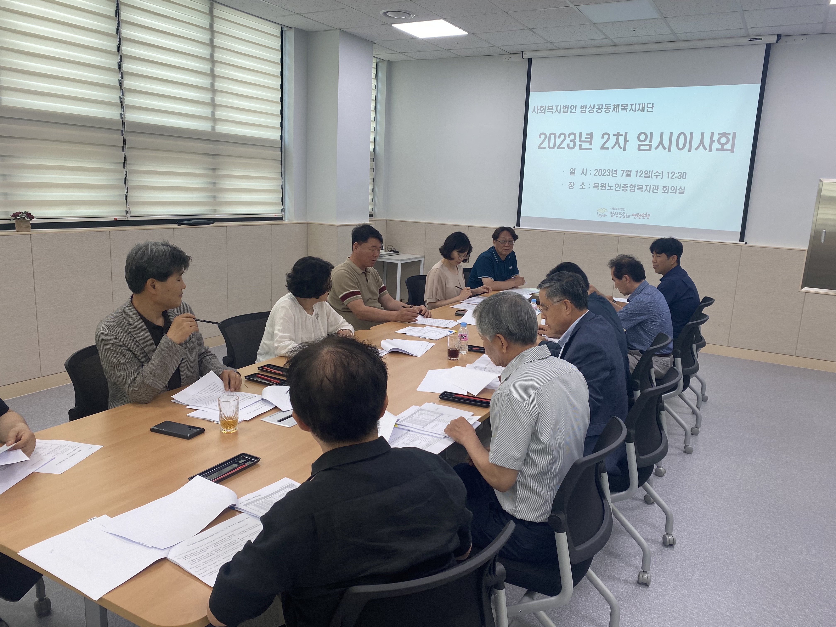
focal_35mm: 26
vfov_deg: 53.1
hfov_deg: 67.3
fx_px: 628
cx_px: 418
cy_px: 314
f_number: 1.8
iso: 50
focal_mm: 4.25
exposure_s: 1/120
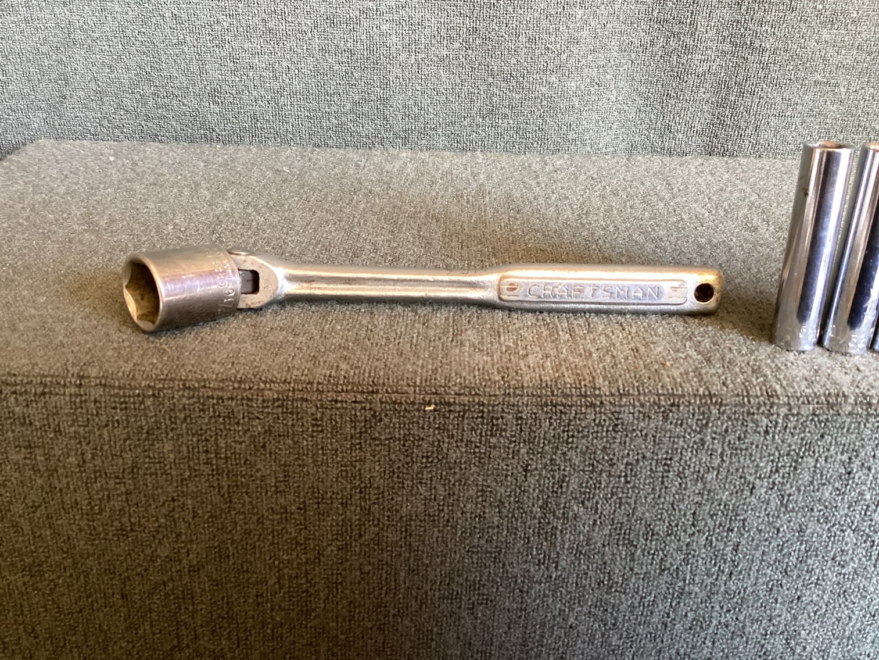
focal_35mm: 31
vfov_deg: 45.4
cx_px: 440
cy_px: 330
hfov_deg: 58.3
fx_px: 787
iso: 250
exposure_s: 1/33
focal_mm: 3.3
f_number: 2.4
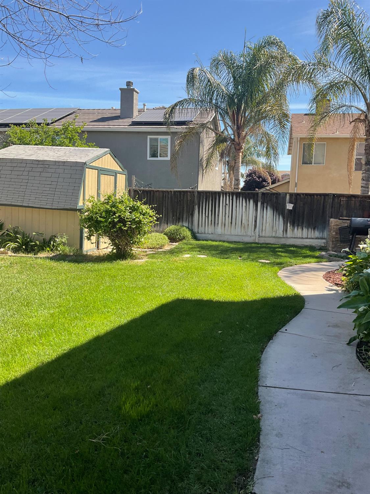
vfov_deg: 61.7
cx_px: 185
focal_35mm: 29
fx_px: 413
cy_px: 247
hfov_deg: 48.2
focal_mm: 3
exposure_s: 1/770
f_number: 1.8
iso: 16
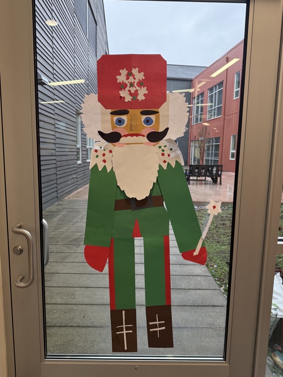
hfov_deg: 56.8
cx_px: 142
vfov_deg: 71.6
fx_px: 262
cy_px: 188
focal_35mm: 24
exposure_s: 1/139
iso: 200
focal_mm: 6.76
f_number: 1.78
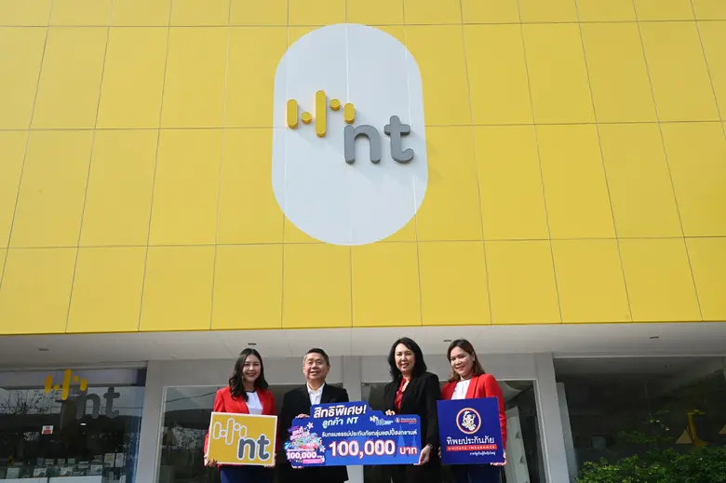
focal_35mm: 32
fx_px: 645
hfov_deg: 58.7
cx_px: 363
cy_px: 242
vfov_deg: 41.1
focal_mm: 32
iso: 320
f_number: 13
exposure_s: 1/200
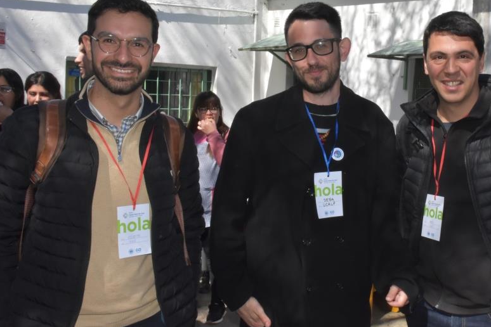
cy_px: 123
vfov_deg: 29.3
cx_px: 319
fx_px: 623
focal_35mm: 46
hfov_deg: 42.6
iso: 1600
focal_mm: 23
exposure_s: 1/250
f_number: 22
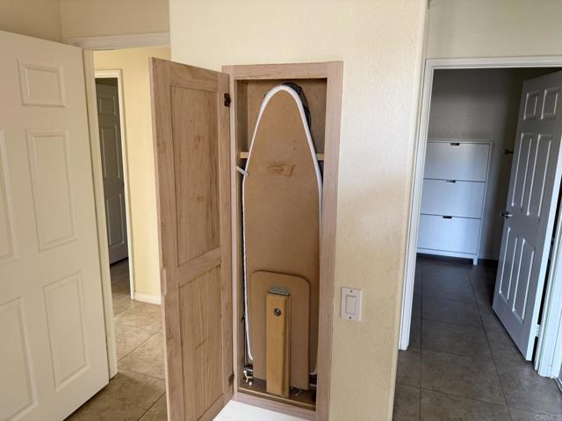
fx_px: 390
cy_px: 210
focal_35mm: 24
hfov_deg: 71.6
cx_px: 281
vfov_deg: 56.8
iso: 250
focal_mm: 6.76
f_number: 1.78
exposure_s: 1/60
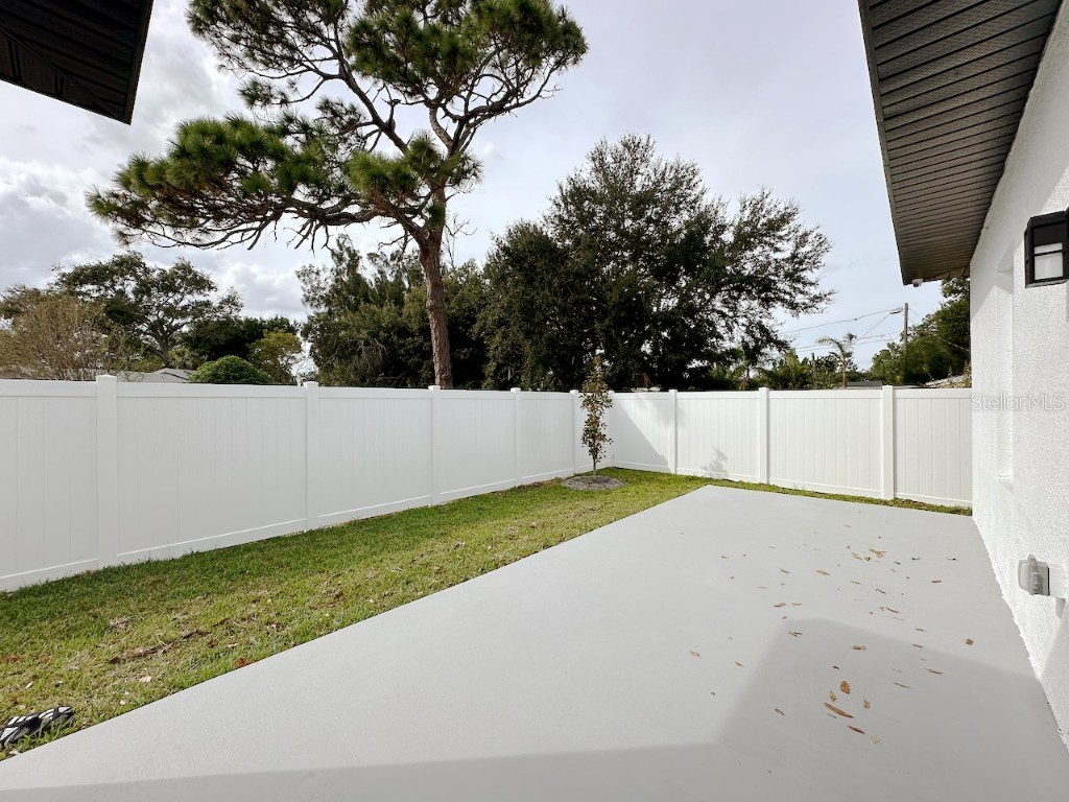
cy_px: 401
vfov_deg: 85.7
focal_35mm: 14
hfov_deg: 102.1
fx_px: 432
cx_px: 534
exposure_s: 1/1595
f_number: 2.2
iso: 50
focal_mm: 2.22
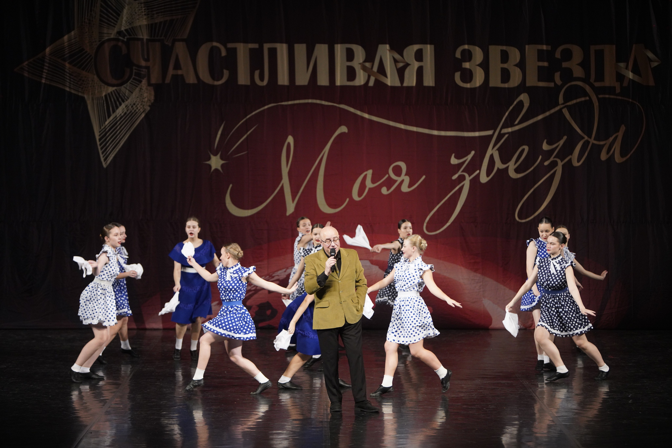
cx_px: 336
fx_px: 2240
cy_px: 224
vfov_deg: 11.4
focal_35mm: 120
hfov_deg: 17.1
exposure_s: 1/500
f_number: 2.8
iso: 2500
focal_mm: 120
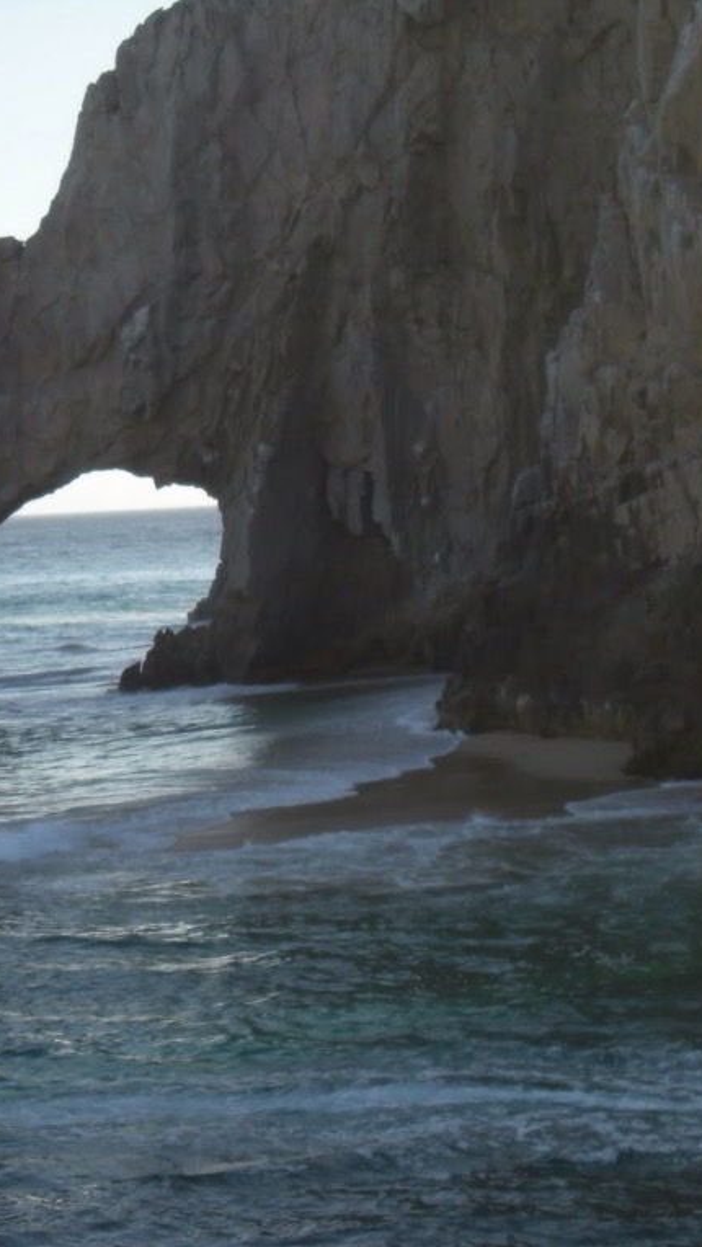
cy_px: 624
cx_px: 18
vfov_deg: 19.8
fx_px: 3572
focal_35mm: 108
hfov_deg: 11.1
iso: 64
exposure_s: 1/167
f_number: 6.5
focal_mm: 12.3
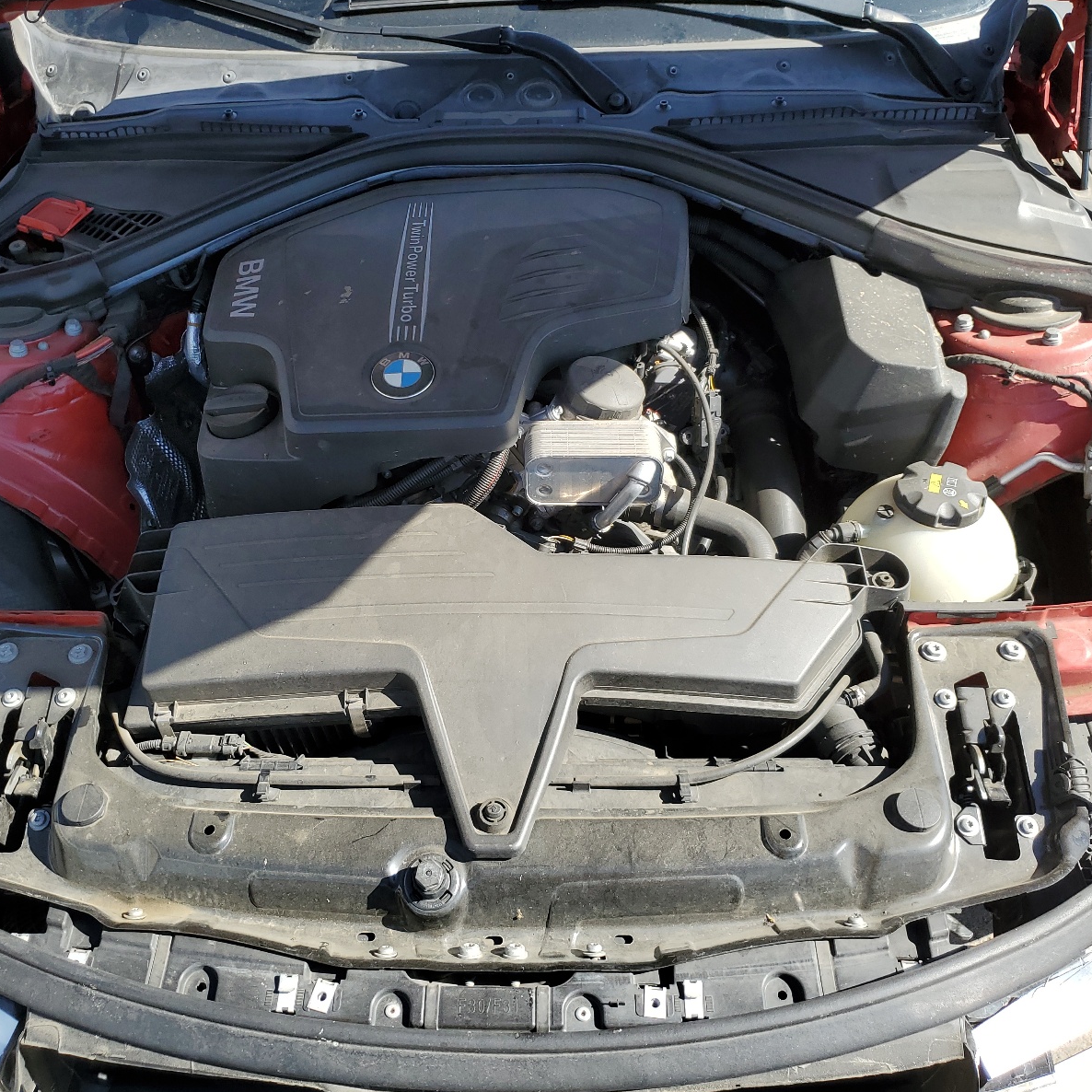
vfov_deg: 52.5
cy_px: 542
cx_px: 510
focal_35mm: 31
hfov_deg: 52.5
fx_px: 1106
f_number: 1.5
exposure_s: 1/1111
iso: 50
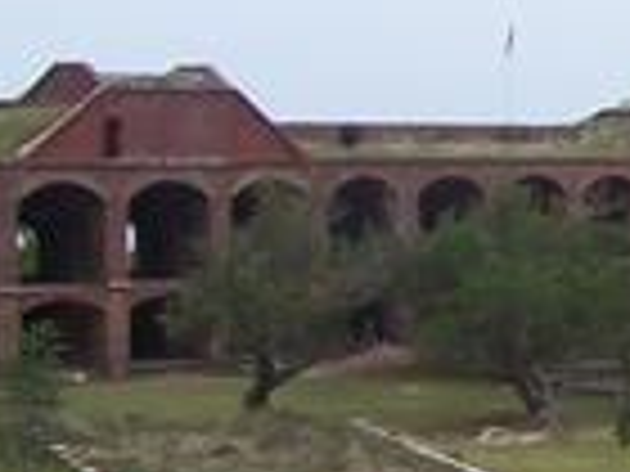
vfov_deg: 9.0
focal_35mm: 165
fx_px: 3003
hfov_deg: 11.1
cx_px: 1174
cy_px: 180
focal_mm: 6
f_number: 4.8
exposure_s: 1/500
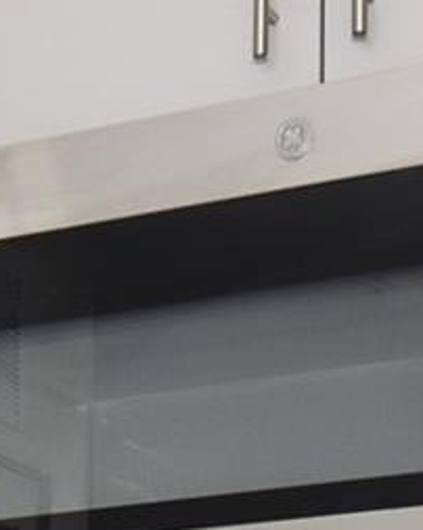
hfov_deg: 11.0
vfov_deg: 12.9
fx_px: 2146
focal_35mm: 137
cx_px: -94
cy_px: 910
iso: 640
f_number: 11
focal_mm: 12
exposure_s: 1/80
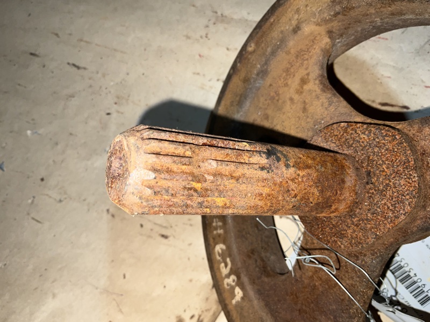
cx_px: 215
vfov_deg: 48.2
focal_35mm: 29
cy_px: 161
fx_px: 360
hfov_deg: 61.7
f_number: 1.8
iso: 16
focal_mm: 3
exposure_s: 1/87
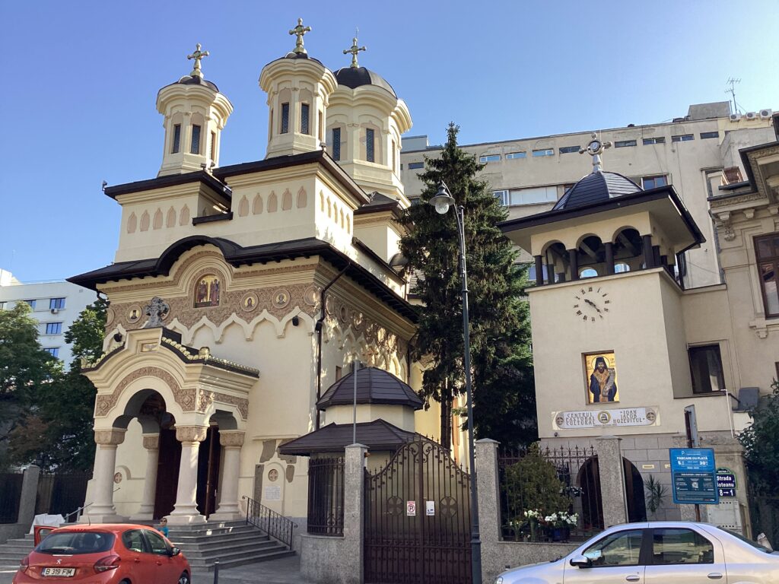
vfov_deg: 45.4
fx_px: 698
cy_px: 292
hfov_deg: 58.4
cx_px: 390
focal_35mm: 31
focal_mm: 3.3
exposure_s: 1/622
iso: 25
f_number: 2.4
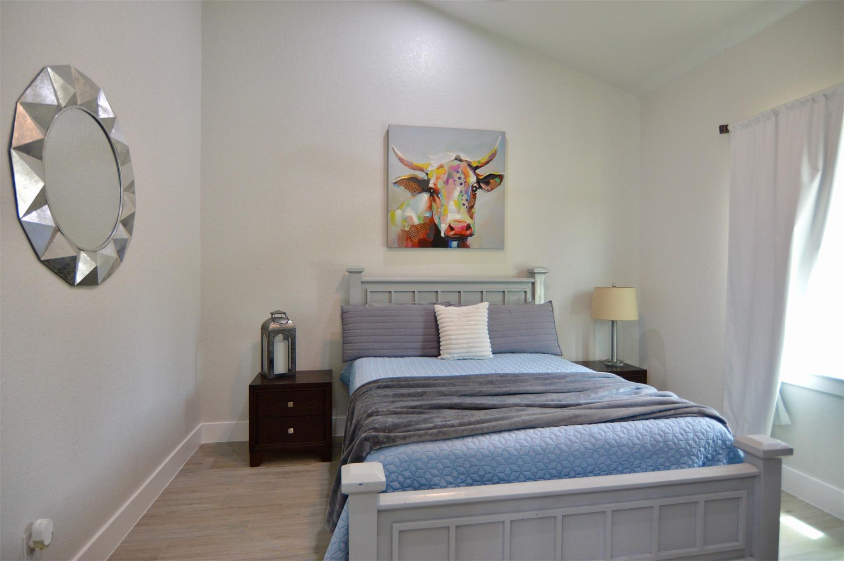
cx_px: 422
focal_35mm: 18
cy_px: 280
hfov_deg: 90.1
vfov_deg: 67.3
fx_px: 422
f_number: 4
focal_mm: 12
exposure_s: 1/60
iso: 800
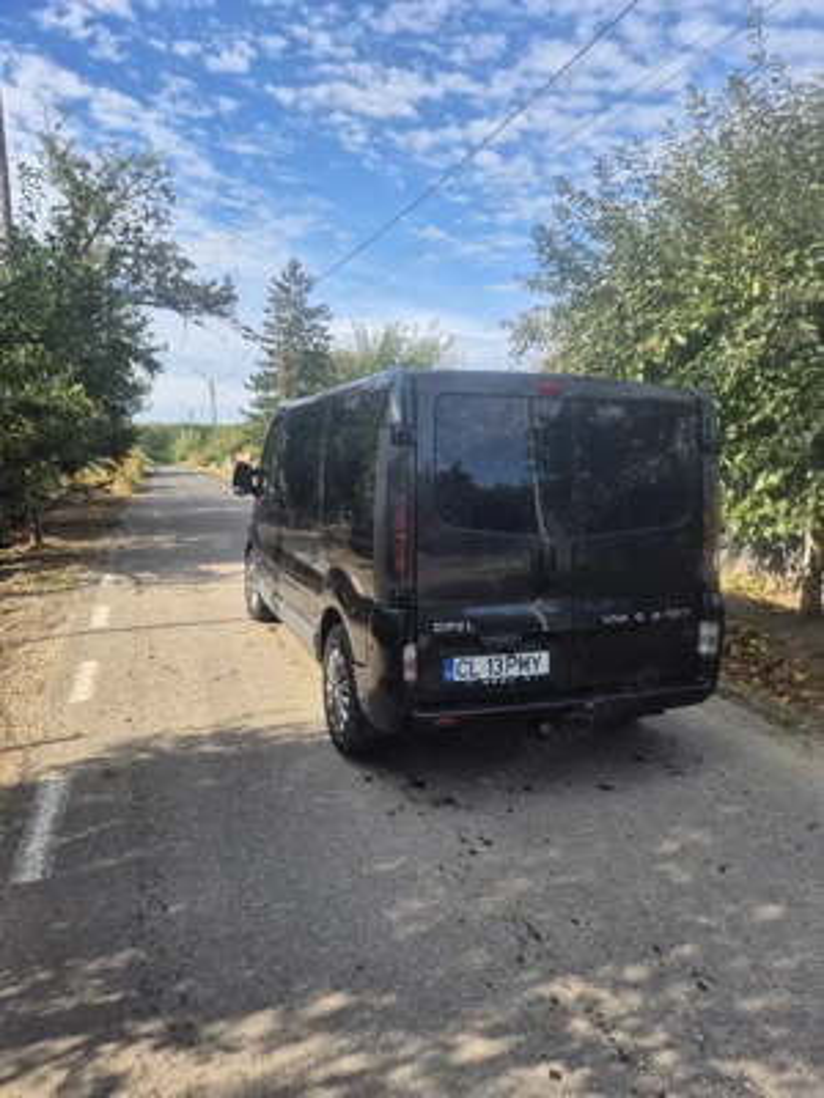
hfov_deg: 58.9
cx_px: 412
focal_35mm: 23
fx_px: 730
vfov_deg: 73.9
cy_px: 549
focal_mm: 5.4
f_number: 1.8
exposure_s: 1/769
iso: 25
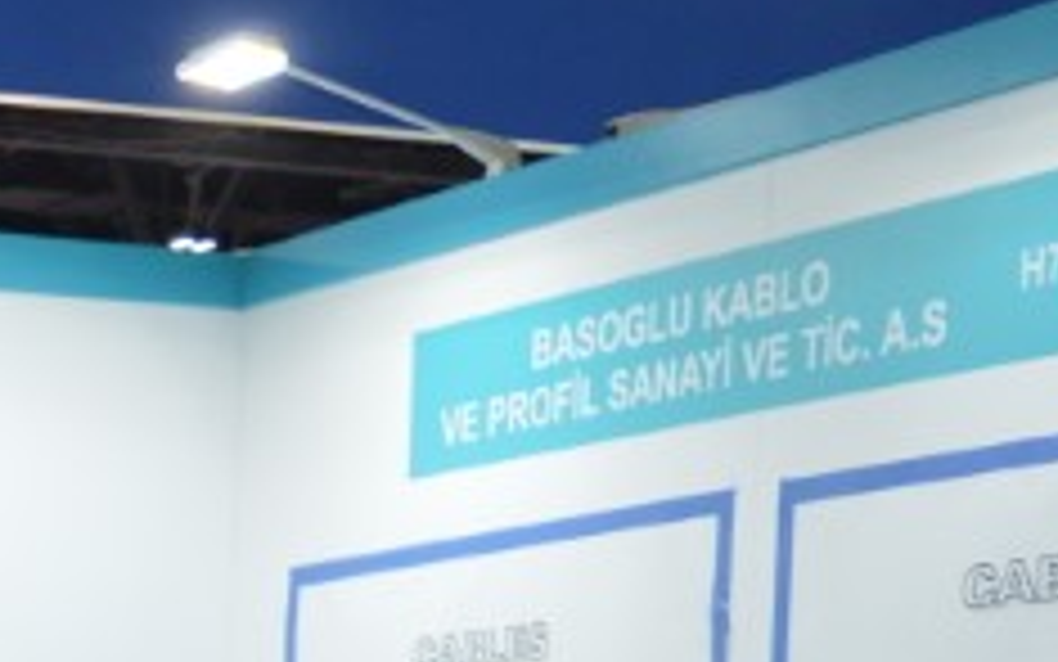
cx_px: -1254
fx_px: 3894
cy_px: 1252
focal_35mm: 135
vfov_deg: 9.2
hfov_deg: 12.9
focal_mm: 18
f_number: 4
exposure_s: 1/80
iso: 400
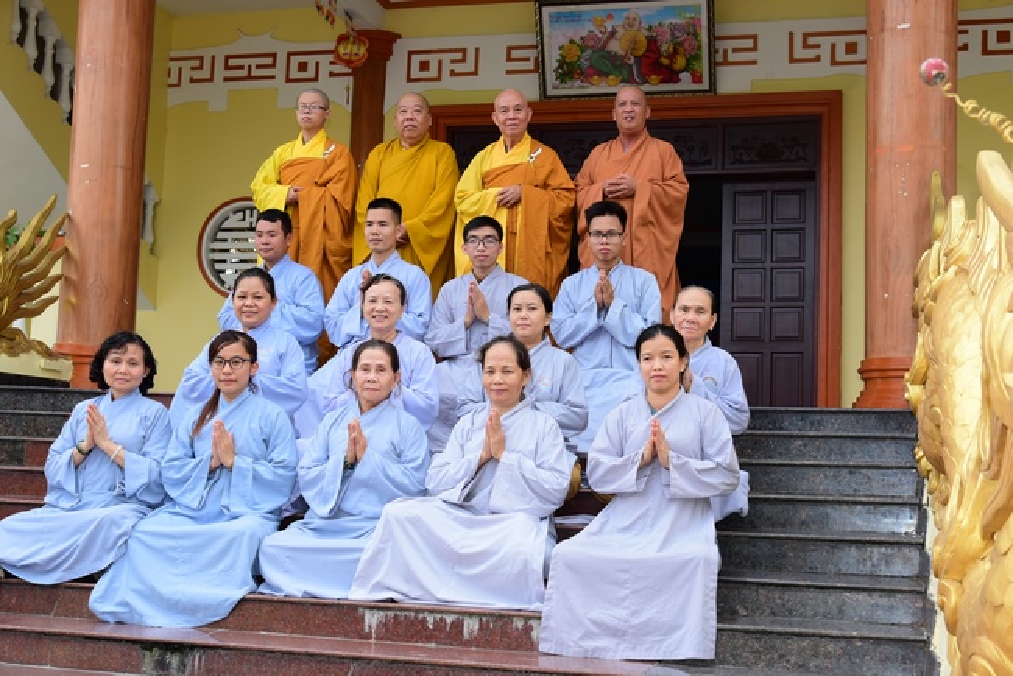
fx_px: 1351
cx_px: 506
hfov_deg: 41.1
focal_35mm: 48
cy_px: 338
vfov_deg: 28.1
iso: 250
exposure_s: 1/125
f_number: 6.3
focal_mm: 48
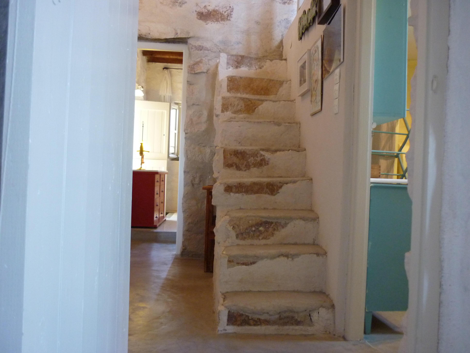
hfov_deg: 55.4
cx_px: 235
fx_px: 448
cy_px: 176
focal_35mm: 33
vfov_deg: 42.9
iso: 400
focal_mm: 5.5
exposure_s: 1/10
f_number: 2.8
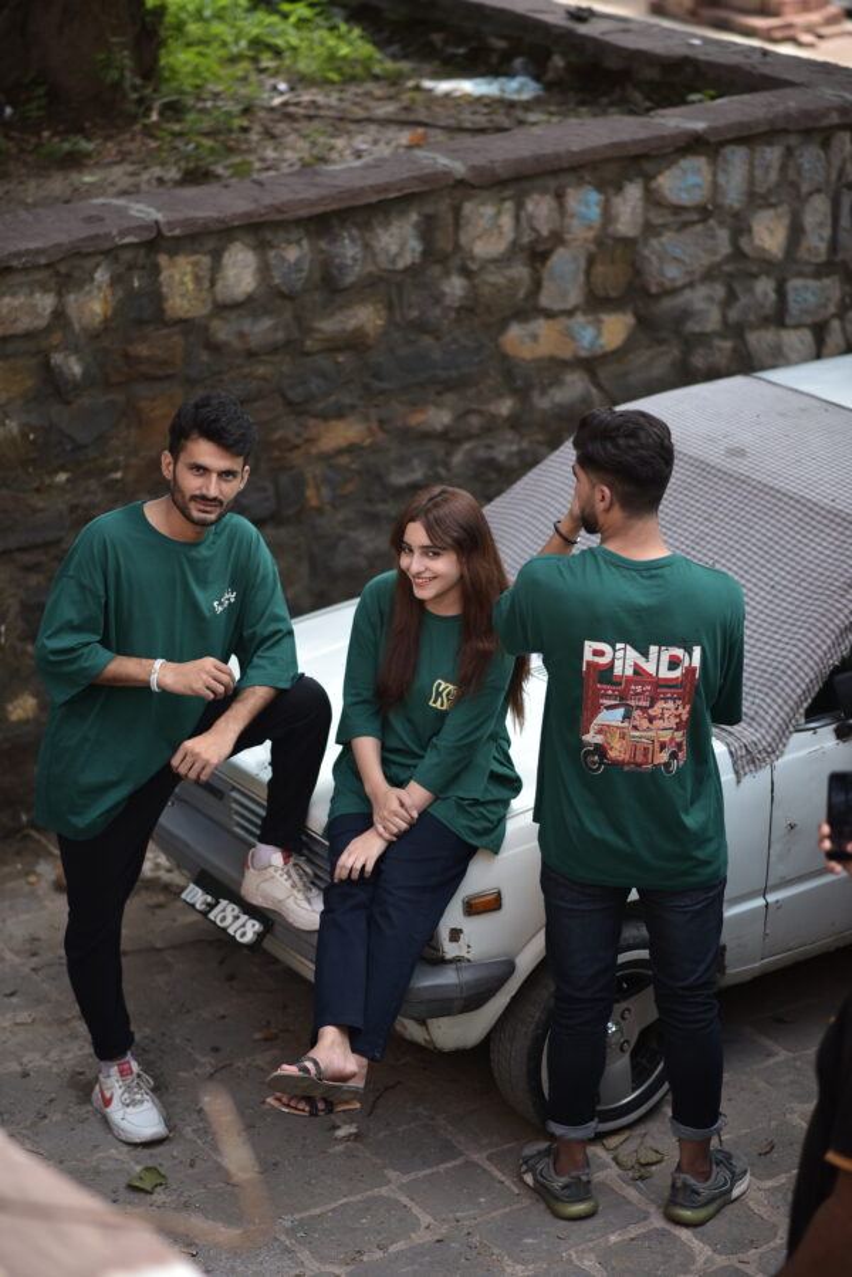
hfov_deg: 16.1
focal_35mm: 85
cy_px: 638
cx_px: 426
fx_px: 3015
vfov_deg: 23.9
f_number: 1.8
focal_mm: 85
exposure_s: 1/500
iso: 100
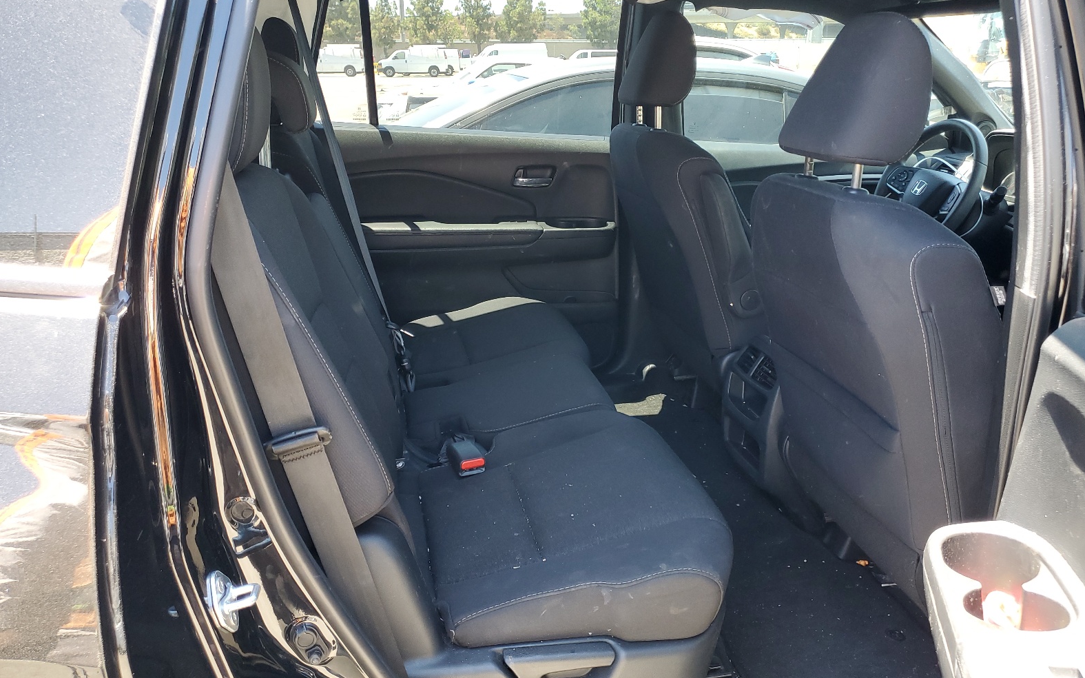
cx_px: 547
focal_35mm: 28
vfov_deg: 44.5
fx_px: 828
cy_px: 319
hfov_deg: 66.5
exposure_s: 1/120
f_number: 1.5
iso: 72
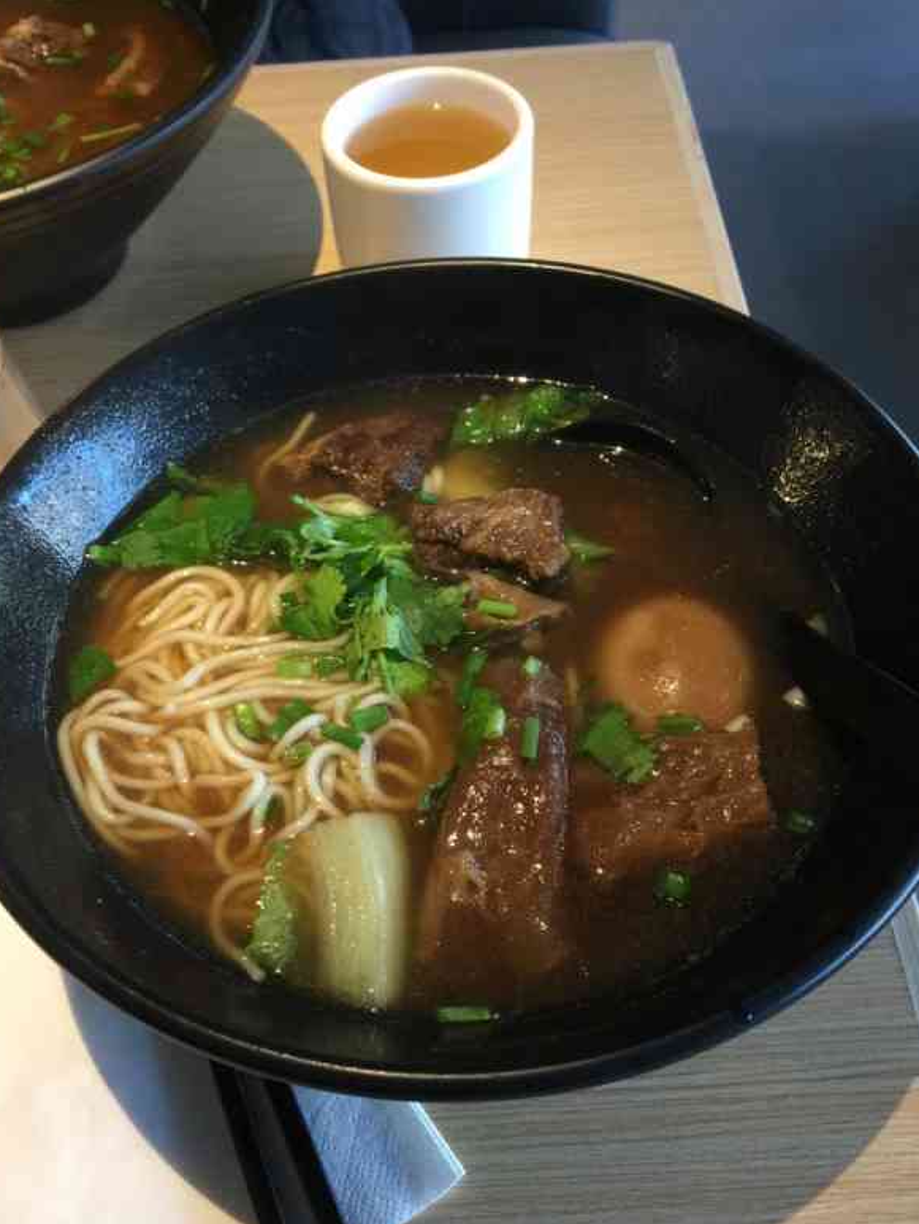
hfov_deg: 40.7
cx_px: 434
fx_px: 1239
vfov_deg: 52.4
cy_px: 710
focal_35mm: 35
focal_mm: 4.15
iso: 50
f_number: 2.2
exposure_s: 1/17
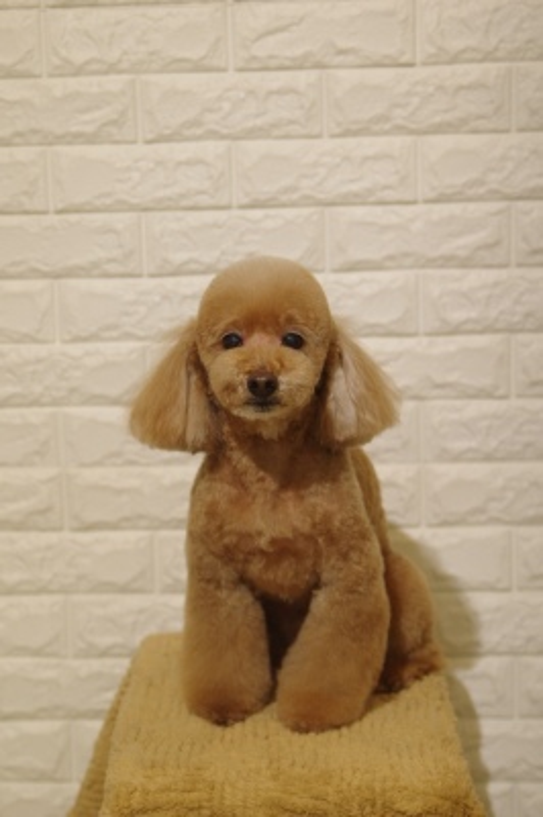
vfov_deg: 27.0
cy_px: 408
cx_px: 272
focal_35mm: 75
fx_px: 1700
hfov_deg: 18.2
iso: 500
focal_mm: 50
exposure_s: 1/160
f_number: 3.5
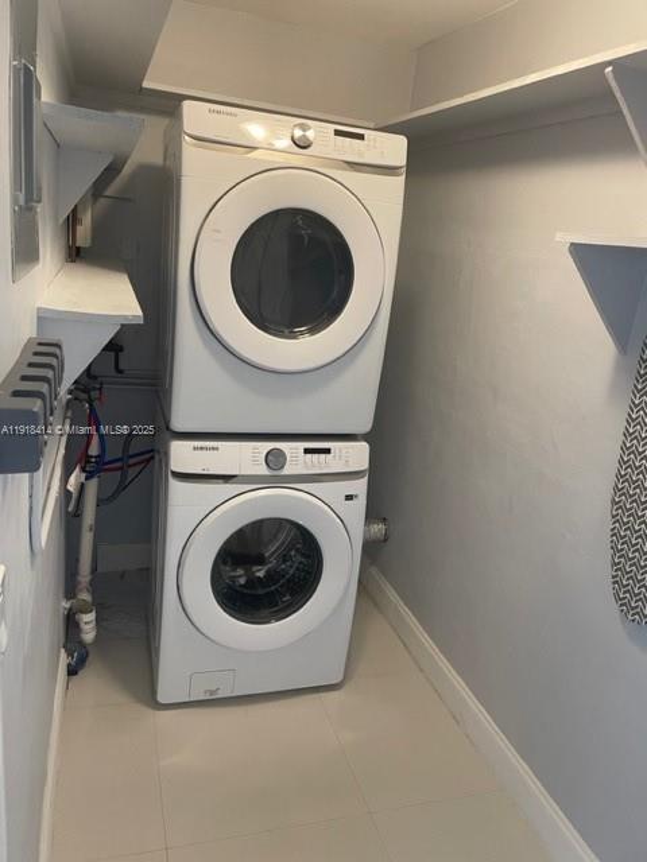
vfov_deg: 67.3
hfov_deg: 53.1
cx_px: 324
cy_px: 431
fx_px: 648
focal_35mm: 26
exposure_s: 1/60
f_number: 1.6
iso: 100
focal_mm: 4.2
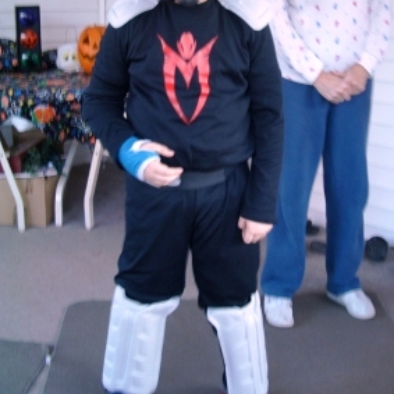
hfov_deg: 34.6
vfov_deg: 34.4
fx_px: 631
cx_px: 226
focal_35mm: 49
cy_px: 135
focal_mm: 5.8
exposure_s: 1/6
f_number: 2.6
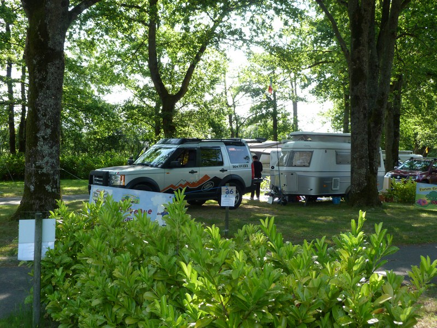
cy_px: 164
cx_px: 218
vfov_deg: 29.1
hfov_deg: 38.2
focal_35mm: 50
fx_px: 631
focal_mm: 9
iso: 80
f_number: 3.2
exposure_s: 1/125
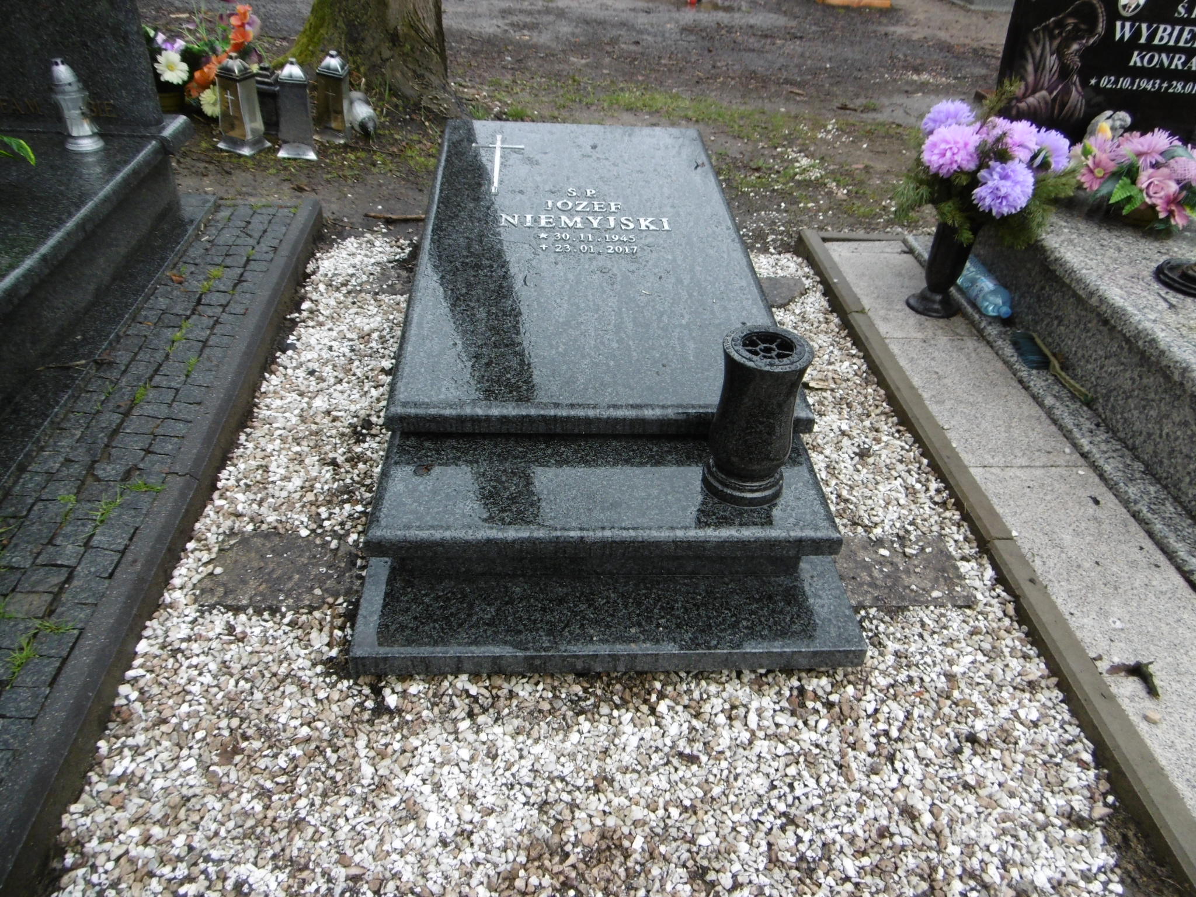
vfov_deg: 56.8
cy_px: 448
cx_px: 598
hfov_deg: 71.6
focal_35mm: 24
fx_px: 829
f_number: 3.1
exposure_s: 1/500
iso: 100
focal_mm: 4.3
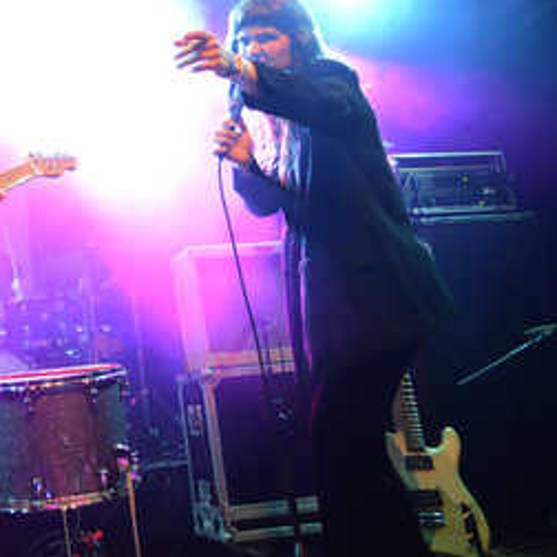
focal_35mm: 44
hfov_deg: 36.6
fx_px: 801
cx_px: 85
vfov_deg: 38.3
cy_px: 239
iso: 6400
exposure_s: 1/125
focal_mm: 29
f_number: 4.5
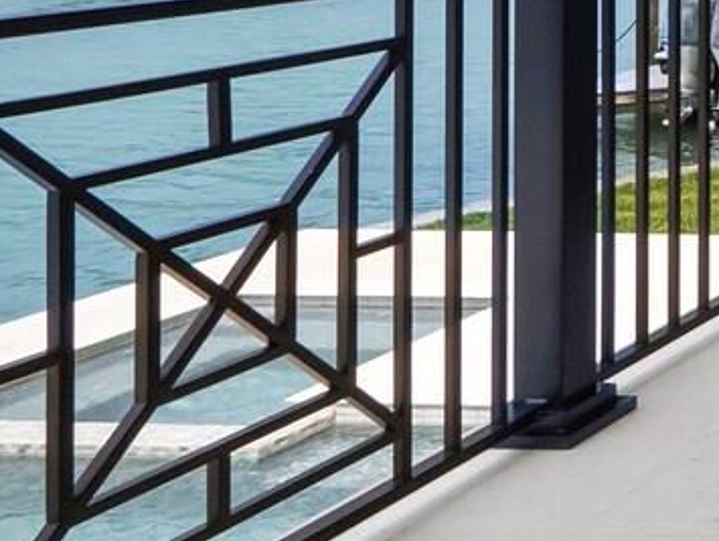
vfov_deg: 21.2
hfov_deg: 18.5
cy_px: -158
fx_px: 1310
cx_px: 1468
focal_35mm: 63
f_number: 11
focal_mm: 7
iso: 400
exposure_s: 1/200
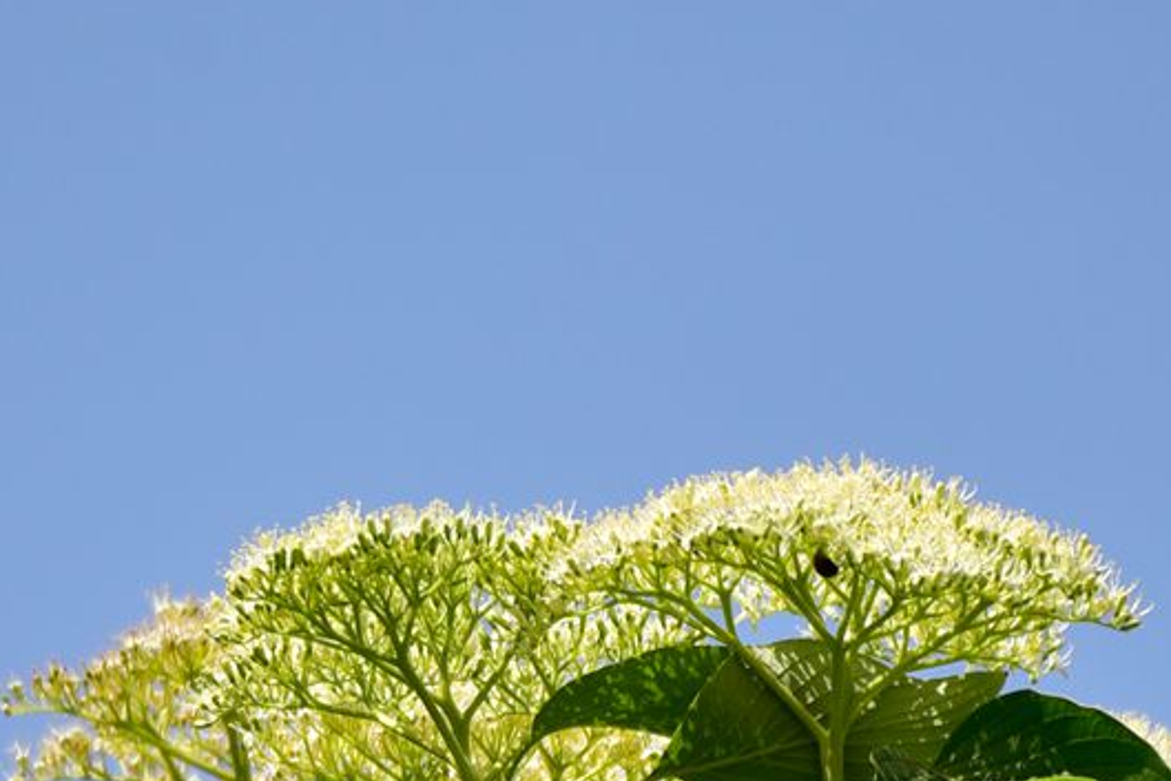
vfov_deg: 1.0
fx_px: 46102
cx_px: 912
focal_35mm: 1417
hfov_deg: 1.5
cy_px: 1013
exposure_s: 1/1250
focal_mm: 500
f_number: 6.3
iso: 160
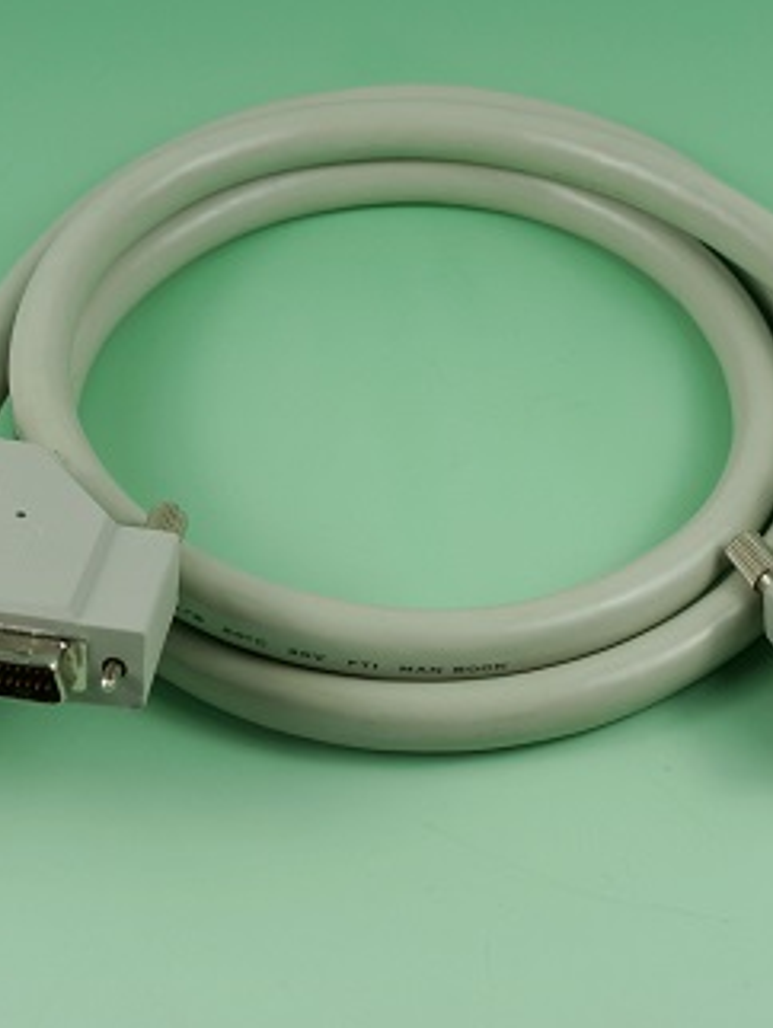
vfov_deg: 32.7
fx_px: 1754
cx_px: 409
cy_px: 492
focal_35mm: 59
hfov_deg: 24.8
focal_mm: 22
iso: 100
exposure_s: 1/100
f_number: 7.1
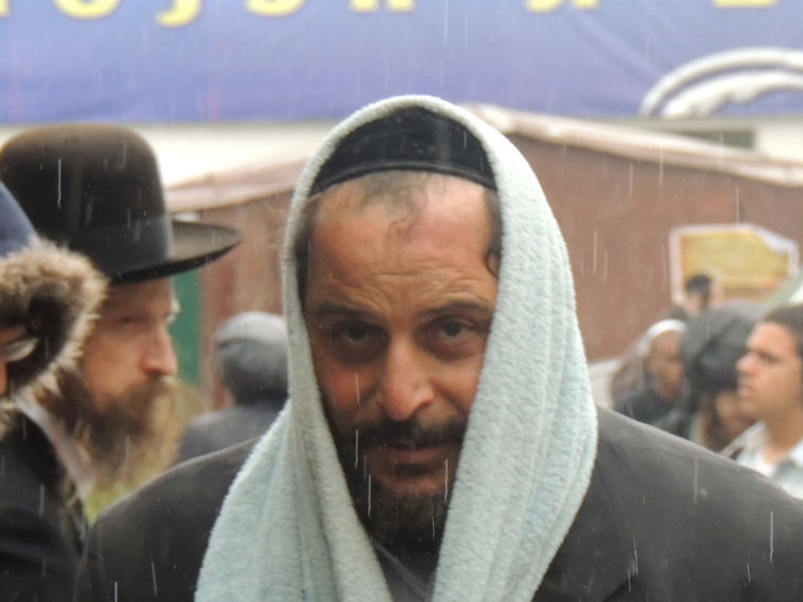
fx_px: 8631
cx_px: 617
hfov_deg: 5.3
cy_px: 484
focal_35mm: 372
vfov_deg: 4.0
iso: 800
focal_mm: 35.6
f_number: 4.6
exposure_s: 1/250
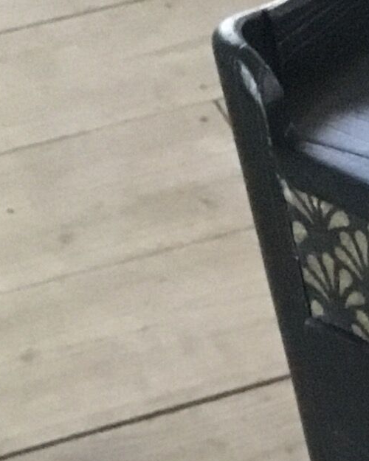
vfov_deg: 11.3
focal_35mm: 158
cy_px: 831
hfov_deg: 9.0
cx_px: 833
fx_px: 2157
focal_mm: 3.3
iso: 250
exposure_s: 1/17
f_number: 2.4
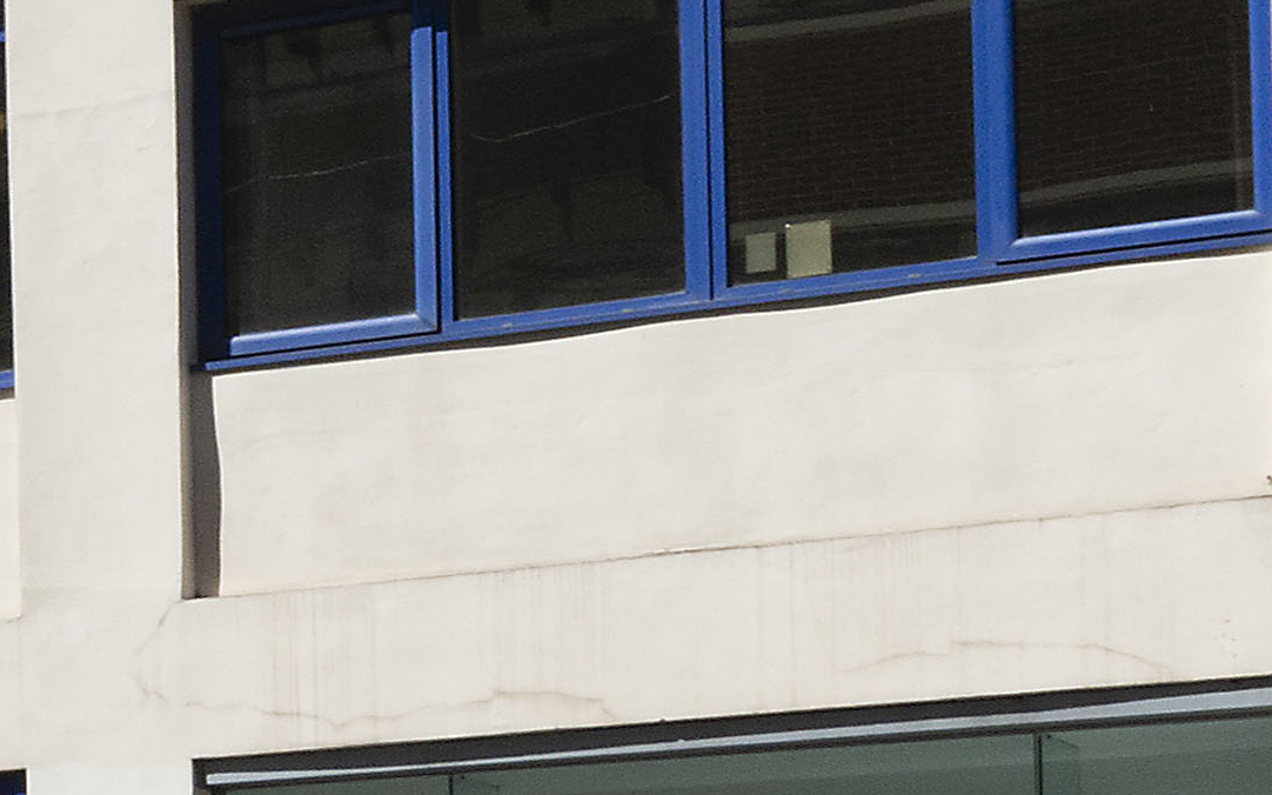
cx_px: -145
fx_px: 3605
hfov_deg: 19.2
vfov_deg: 11.2
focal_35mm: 104
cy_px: -871
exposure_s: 1/1000
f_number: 11
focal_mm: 15
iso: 560
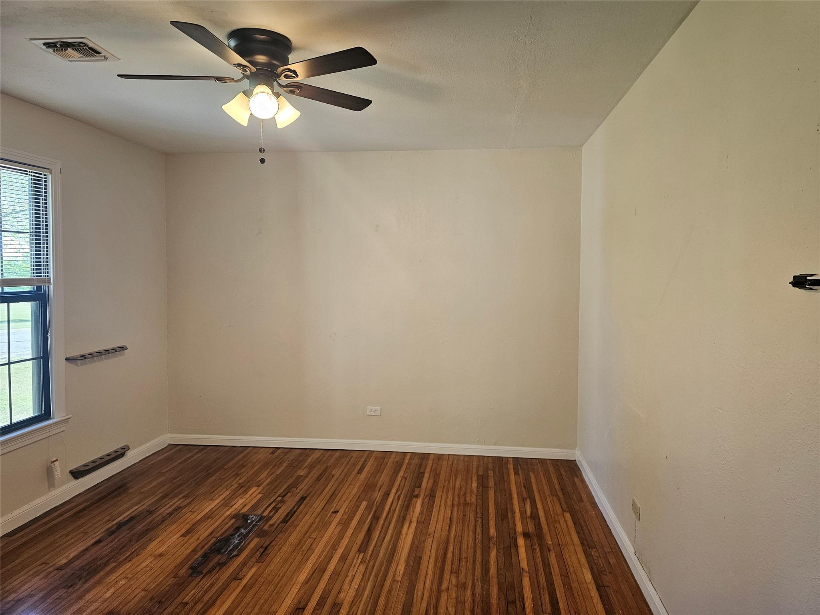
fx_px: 545
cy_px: 308
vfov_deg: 58.9
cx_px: 410
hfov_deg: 73.9
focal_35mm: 23
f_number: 1.7
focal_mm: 6.3
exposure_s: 1/120
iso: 200
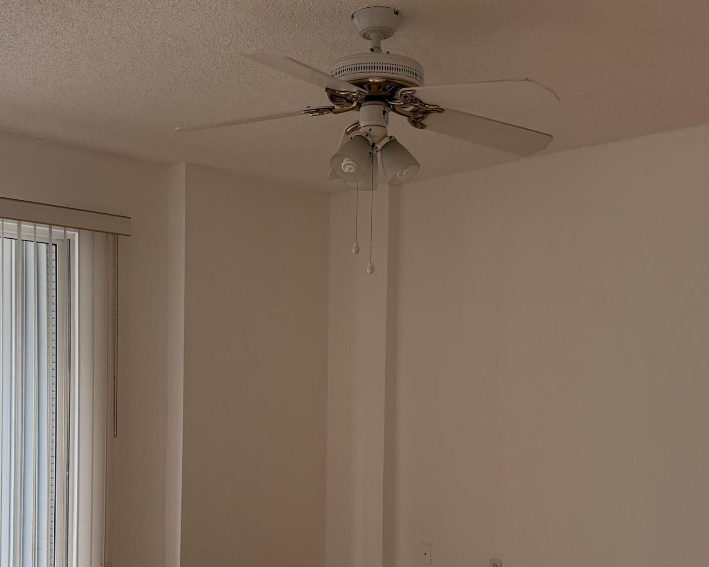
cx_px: 301
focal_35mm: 41
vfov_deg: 36.0
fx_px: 860
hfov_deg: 44.7
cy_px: 394
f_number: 1.78
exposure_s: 1/112
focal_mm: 6.76
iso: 200
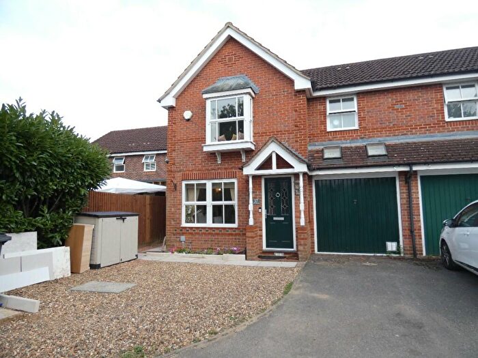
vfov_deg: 66.0
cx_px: 239
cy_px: 179
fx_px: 276
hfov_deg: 81.7
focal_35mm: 20
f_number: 2.8
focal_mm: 3.6
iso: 80
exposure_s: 1/320
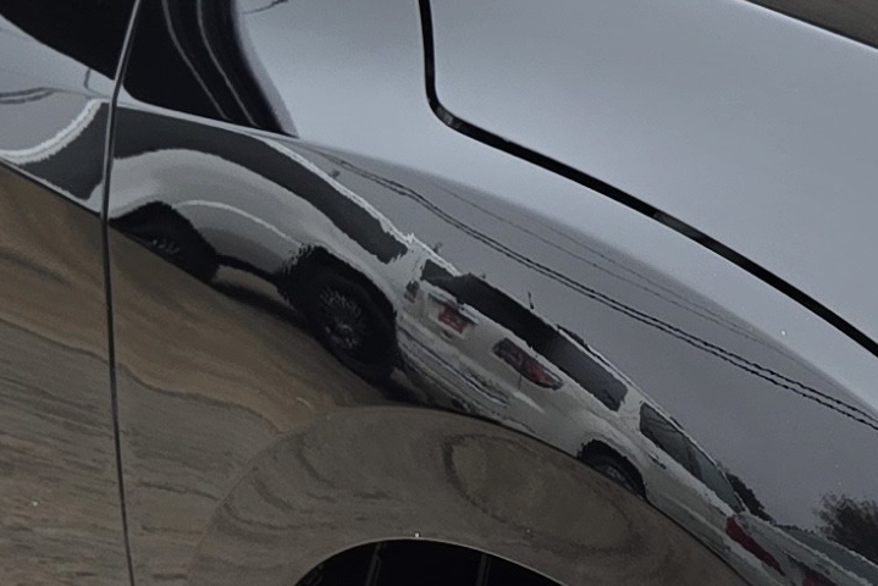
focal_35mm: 133
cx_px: 1078
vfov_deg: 10.3
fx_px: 3245
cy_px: 492
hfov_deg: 14.8
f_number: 1.8
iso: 25
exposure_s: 1/350
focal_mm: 5.4
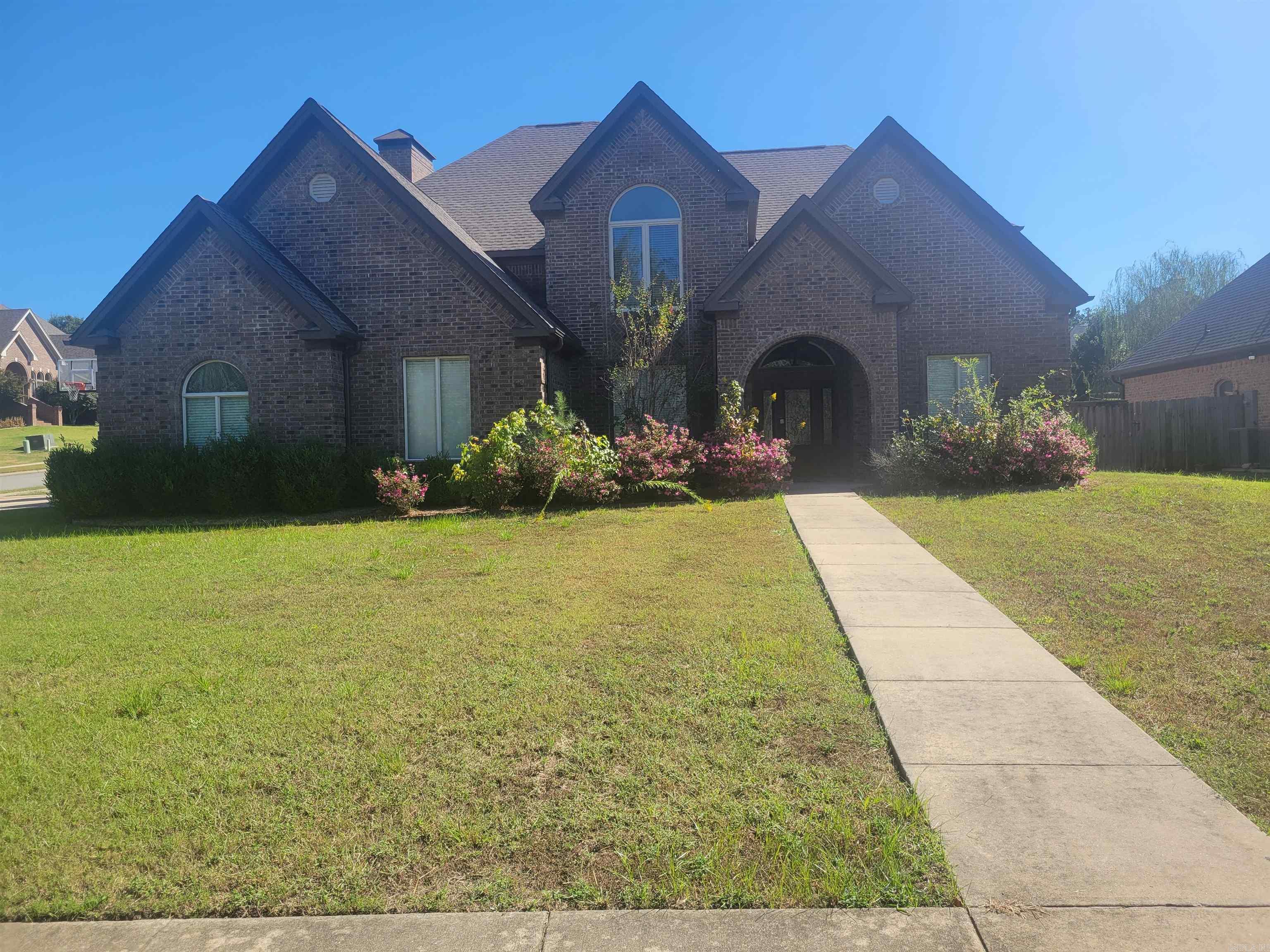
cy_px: 476
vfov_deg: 53.1
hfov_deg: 67.3
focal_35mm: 26
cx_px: 635
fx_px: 954
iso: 40
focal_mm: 5.4
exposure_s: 1/1584
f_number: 1.8
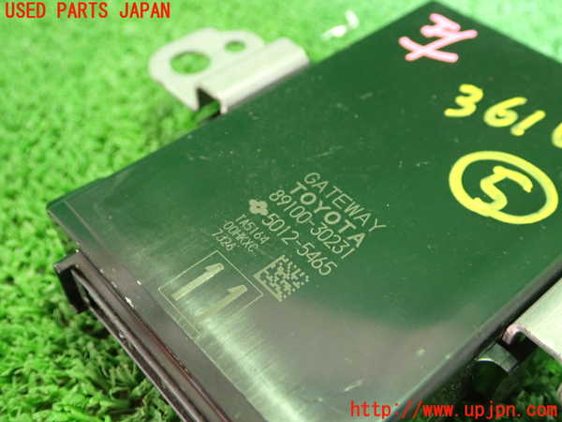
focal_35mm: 41
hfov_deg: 45.8
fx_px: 666
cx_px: 281
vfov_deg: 35.1
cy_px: 211
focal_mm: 7.31
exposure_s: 1/15
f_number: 2.8
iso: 800
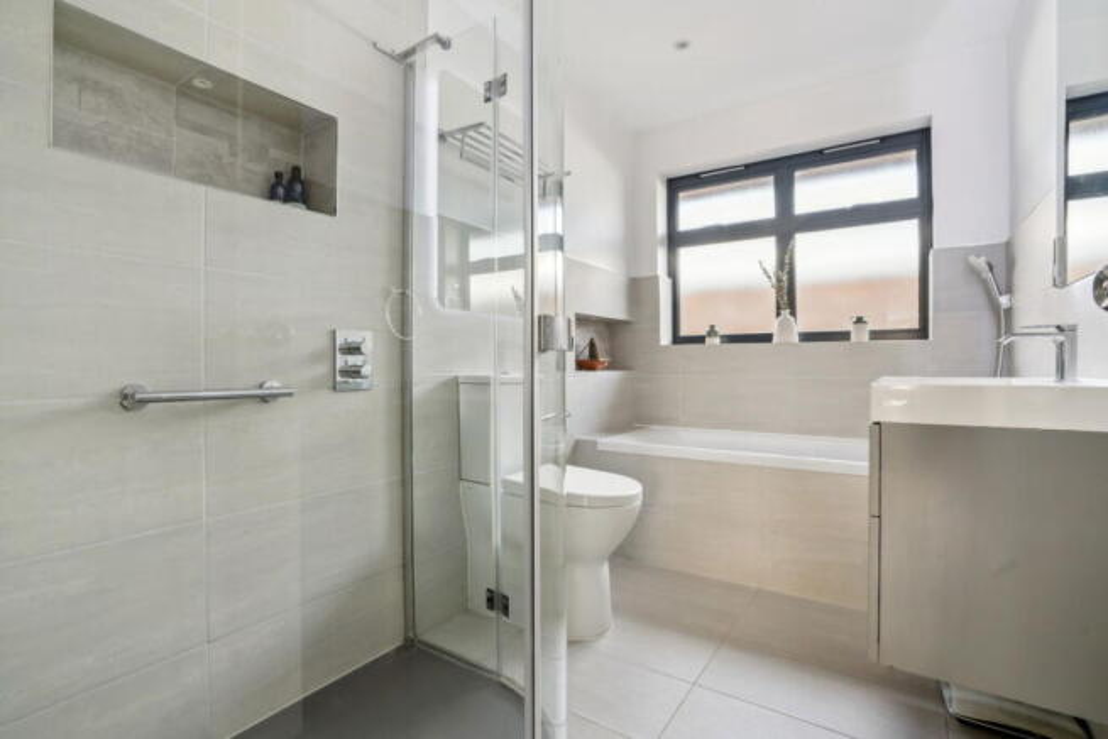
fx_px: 493
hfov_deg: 96.7
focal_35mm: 16
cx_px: 554
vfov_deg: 73.8
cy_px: 370
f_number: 8
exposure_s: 1/40
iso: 640
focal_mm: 16
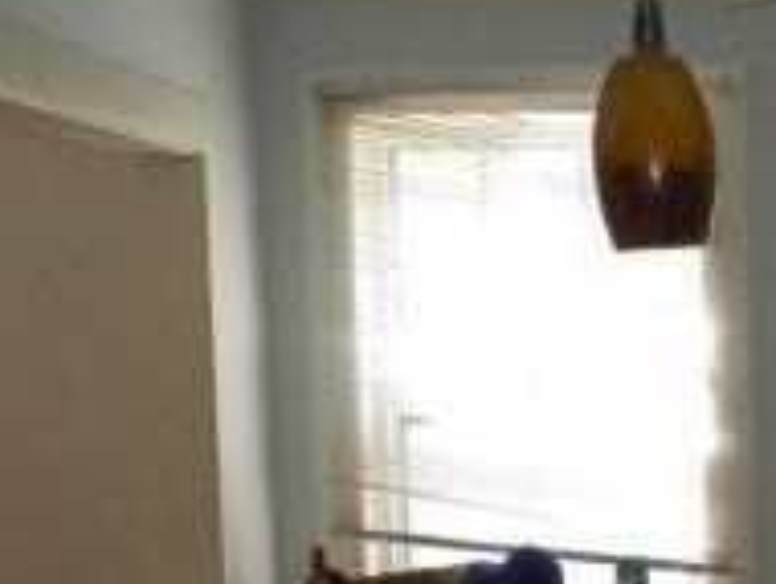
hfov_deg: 17.5
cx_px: 919
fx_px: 2402
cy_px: 702
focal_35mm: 107
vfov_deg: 13.5
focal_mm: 6.2
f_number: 3.2
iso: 200
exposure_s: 1/125
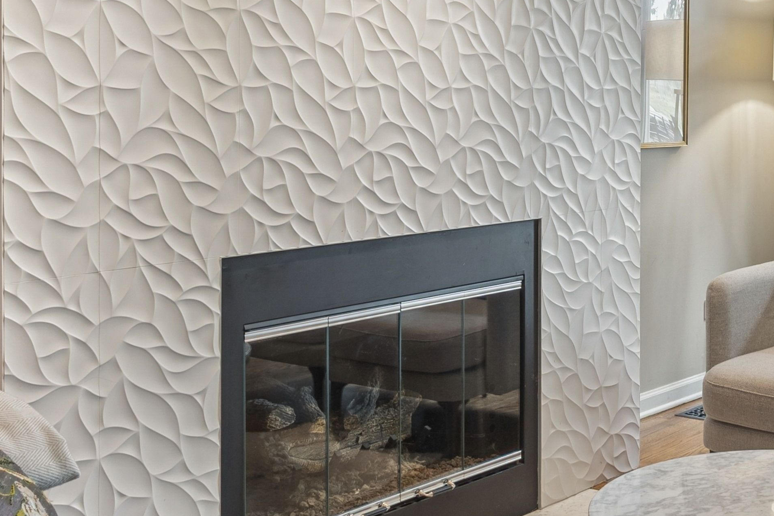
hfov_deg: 33.9
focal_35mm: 56
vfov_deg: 24.4
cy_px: 239
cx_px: 699
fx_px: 1195
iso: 200
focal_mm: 17.5
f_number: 8
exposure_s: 1/13
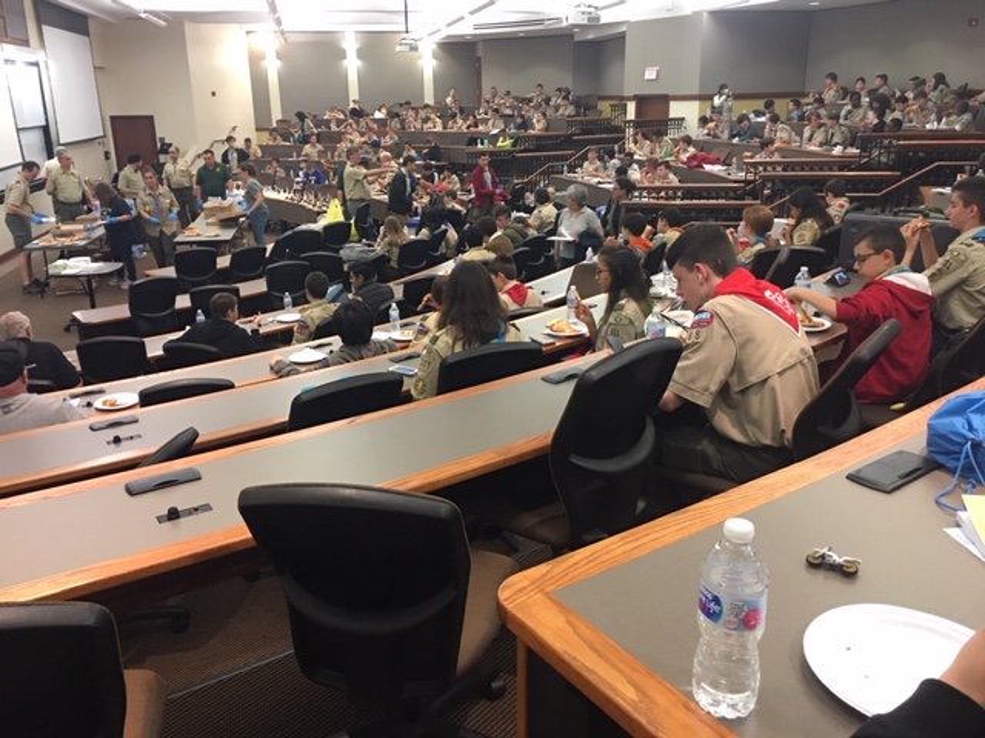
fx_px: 825
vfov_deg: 48.2
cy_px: 369
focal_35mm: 29
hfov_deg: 61.7
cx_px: 492
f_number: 2.2
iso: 100
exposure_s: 1/15
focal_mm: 4.15
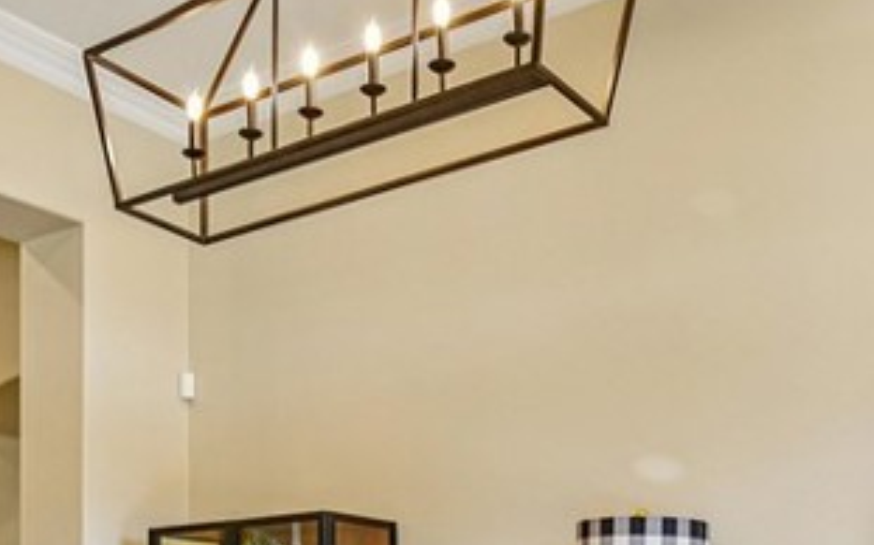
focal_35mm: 49
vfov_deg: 23.5
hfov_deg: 40.8
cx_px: 472
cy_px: 681
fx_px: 1175
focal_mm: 14.7
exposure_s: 1/40
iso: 400
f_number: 8
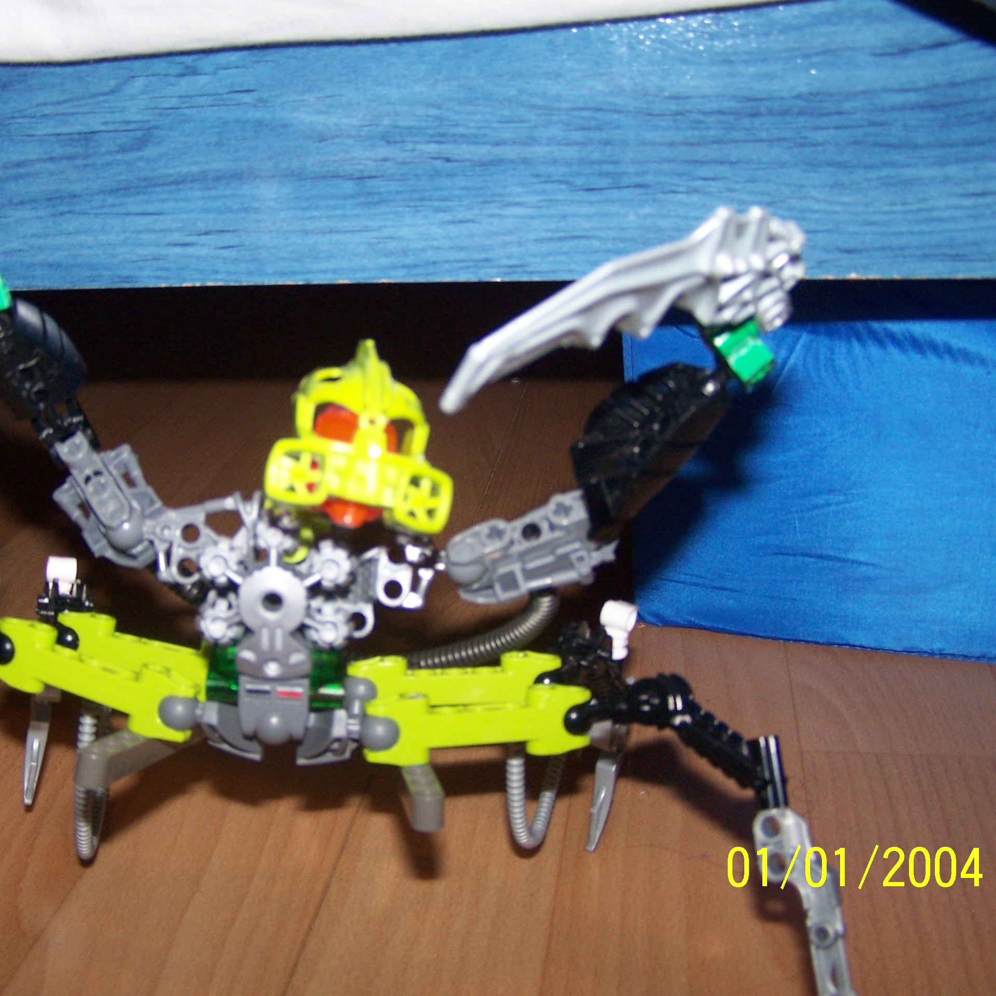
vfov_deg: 37.6
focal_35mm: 45
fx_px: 1465
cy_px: 500
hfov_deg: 37.4
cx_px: 390
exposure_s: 1/60
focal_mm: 6.3
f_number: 2.8
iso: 140
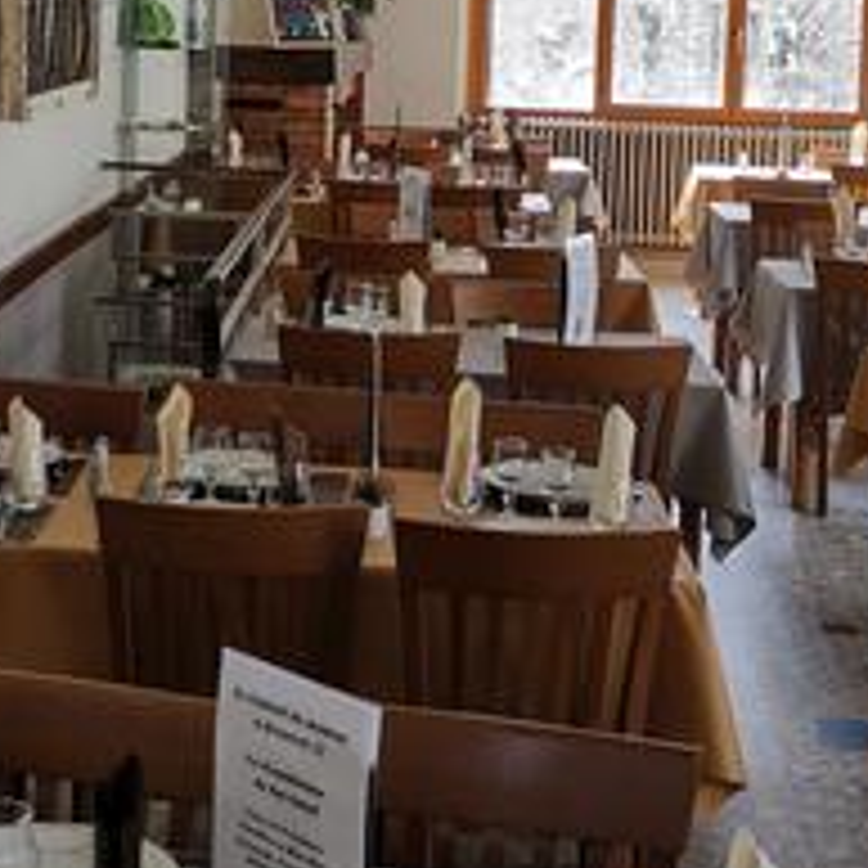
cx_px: 148
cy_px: 126
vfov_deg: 22.9
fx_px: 2099
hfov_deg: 23.0
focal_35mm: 74
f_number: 1.8
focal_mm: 4.75
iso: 50
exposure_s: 1/154
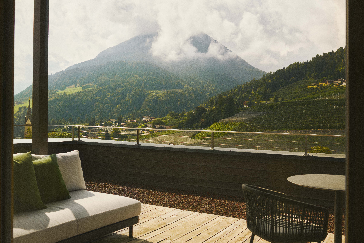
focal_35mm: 35
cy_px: 122
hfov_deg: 54.4
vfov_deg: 37.9
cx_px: 182
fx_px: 354
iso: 200
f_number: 8
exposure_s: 1/500
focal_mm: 35
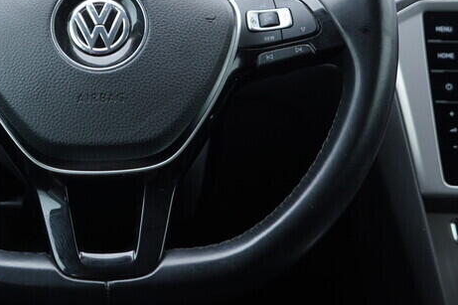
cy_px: 48
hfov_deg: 24.9
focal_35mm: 80
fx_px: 1017
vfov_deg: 16.9
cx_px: 84
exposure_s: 1/40
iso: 160
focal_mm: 24
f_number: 2.8
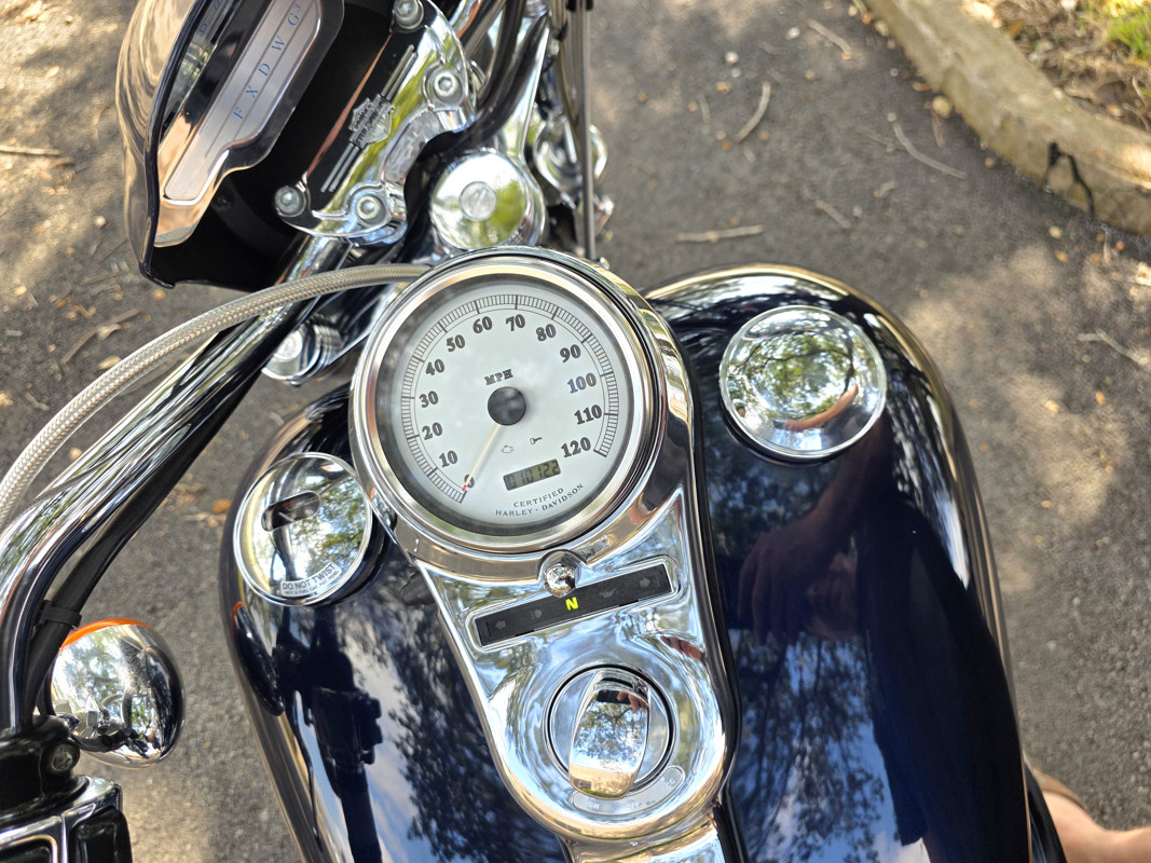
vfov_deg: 58.9
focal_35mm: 23
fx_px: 765
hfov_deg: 73.9
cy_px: 432
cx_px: 576
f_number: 1.7
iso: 50
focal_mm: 6.3
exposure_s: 1/370
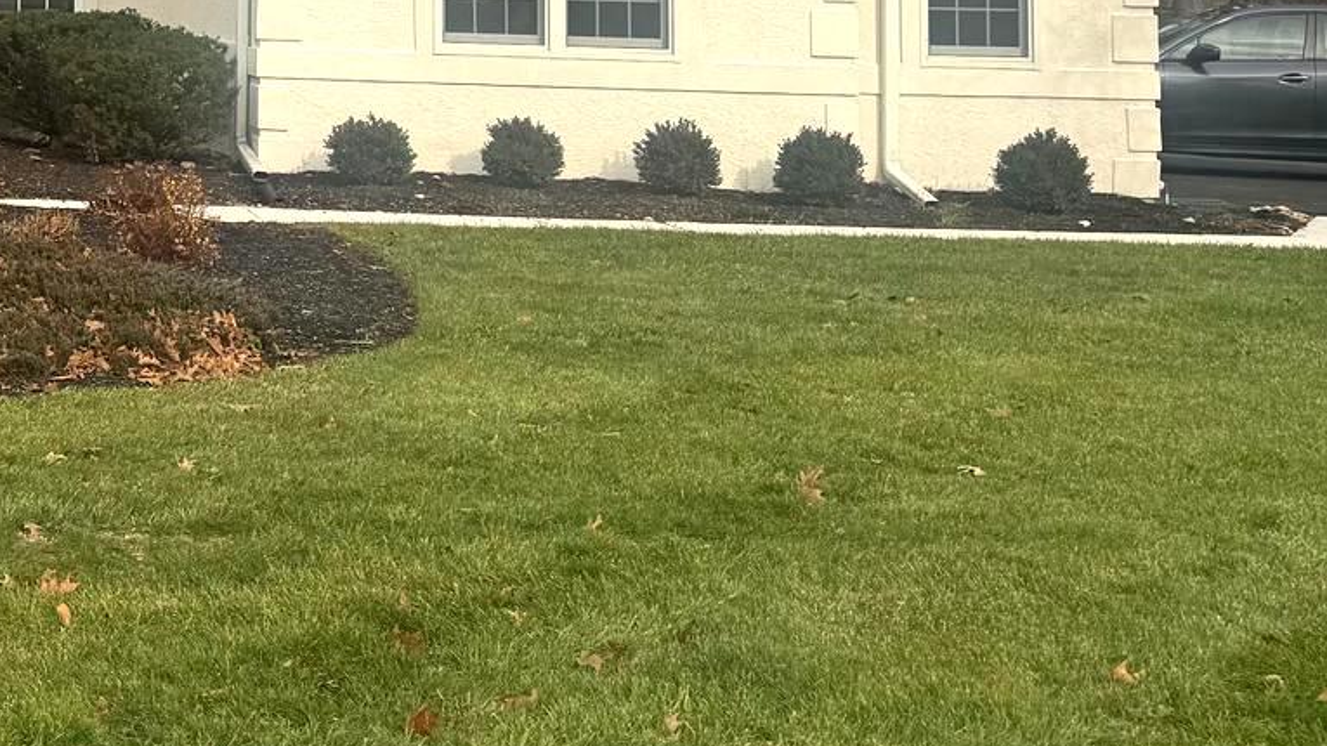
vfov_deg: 16.3
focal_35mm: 70
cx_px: -238
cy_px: -229
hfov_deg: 26.9
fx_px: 2463
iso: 80
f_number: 1.78
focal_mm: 6.76
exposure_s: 1/4310
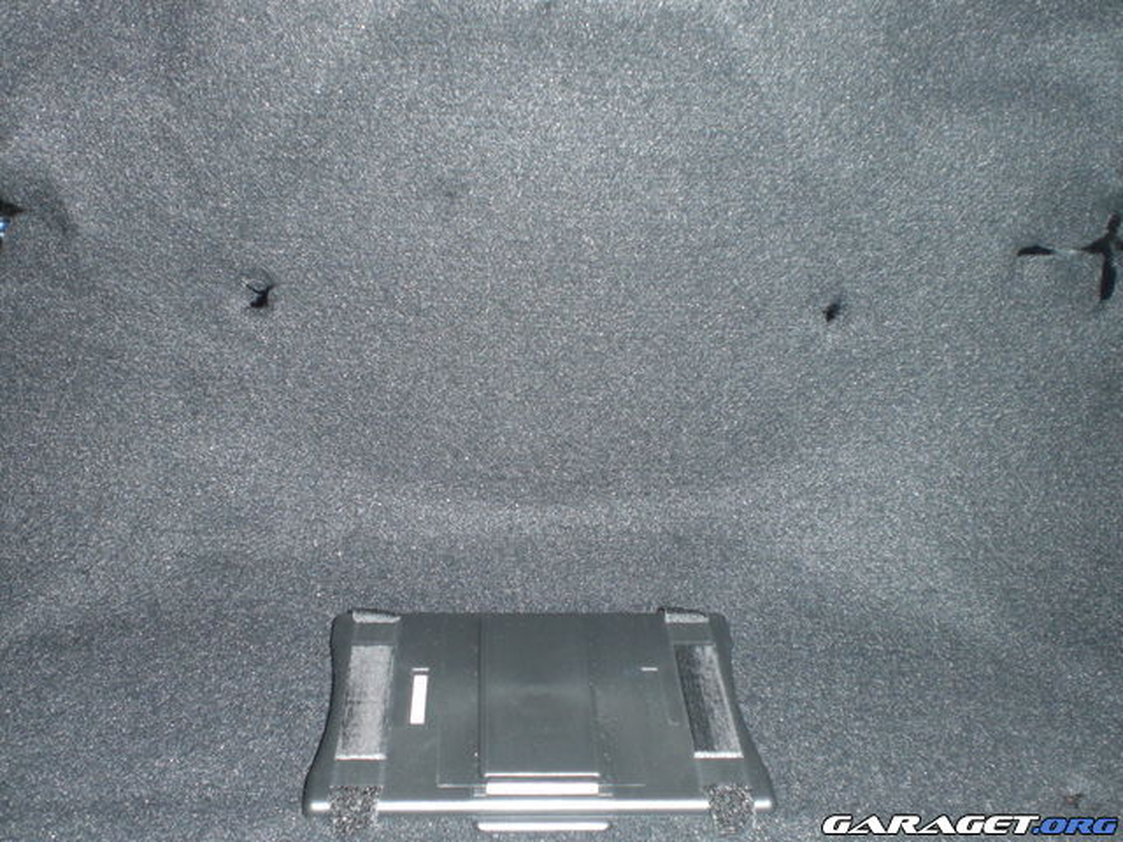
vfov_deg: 37.7
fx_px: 1233
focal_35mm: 38
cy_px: 421
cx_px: 562
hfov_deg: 49.0
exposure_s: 1/60
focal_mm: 6.3
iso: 200
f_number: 3.1
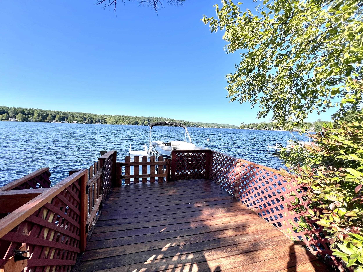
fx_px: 136
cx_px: 182
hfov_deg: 106.2
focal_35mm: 13
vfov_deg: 89.9
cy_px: 136
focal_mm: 1.57
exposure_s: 1/786
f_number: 1.8
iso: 32
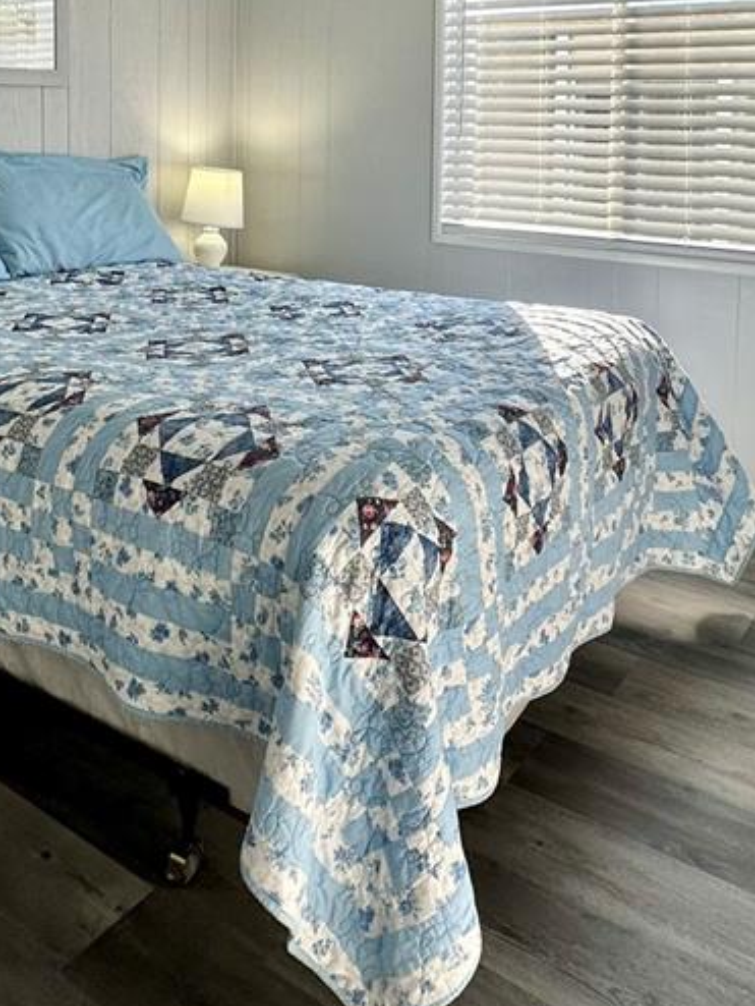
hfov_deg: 41.8
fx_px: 988
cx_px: 338
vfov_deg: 50.0
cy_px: 173
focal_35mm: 34
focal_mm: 2.22
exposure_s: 1/360
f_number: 2.2
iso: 40
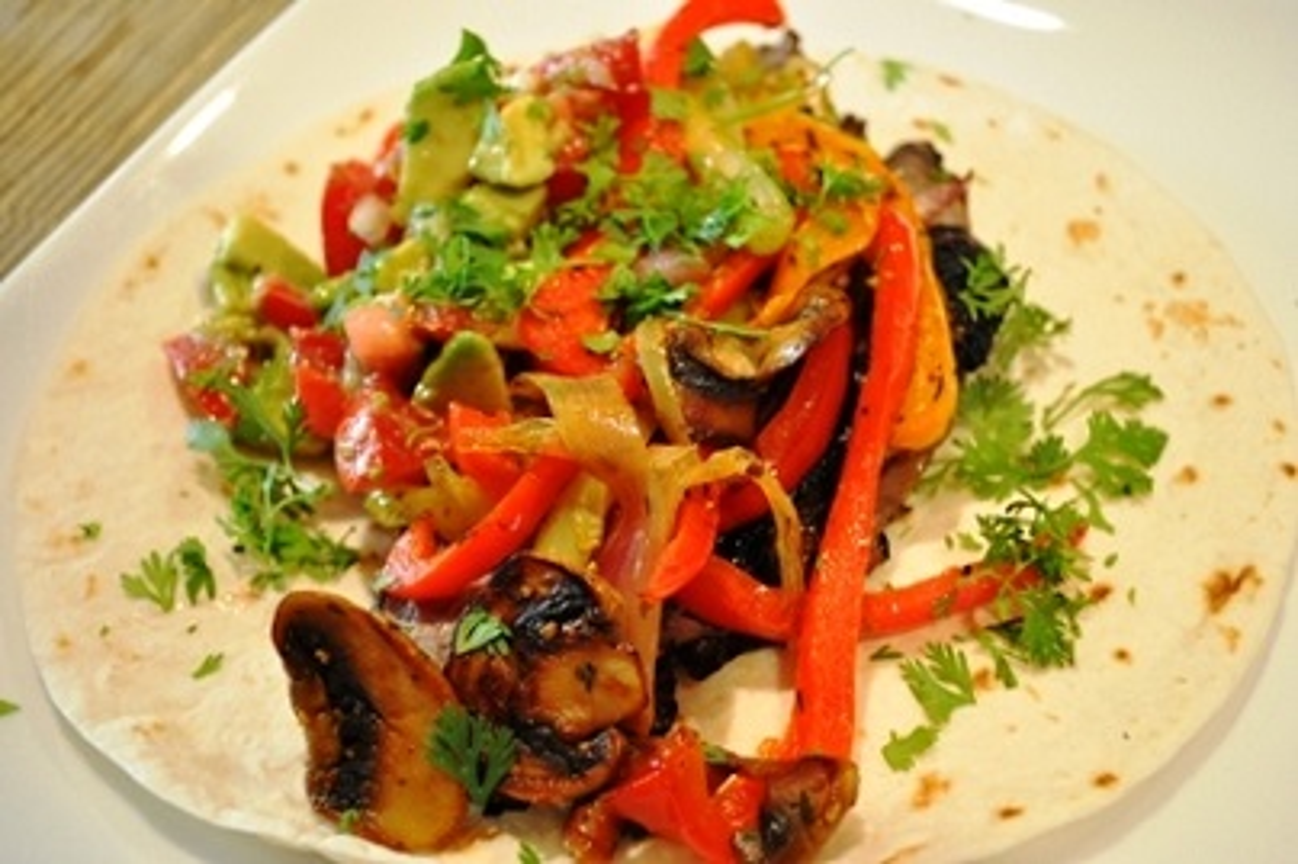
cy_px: 432
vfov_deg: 26.5
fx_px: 1838
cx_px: 649
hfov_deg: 38.9
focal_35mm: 51
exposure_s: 1/25
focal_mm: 34
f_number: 5
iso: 1600
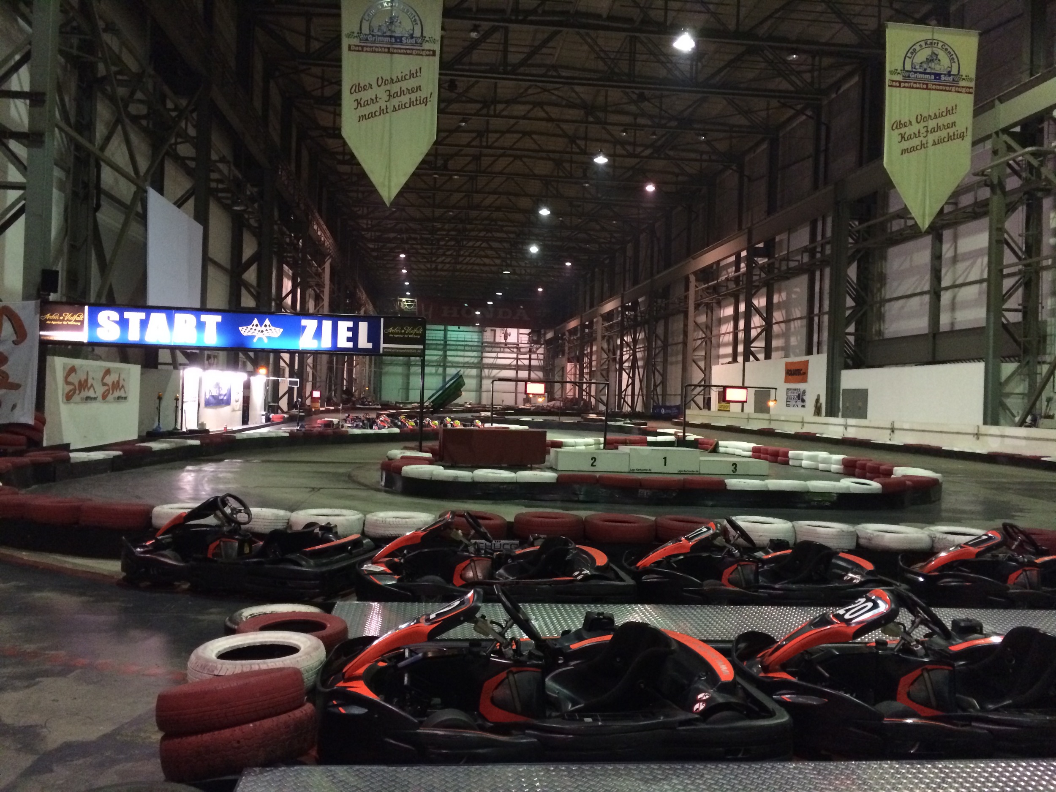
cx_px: 528
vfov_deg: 48.2
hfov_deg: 61.7
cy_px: 396
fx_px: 885
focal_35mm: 29
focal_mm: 4.15
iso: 400
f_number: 2.2
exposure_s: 1/15
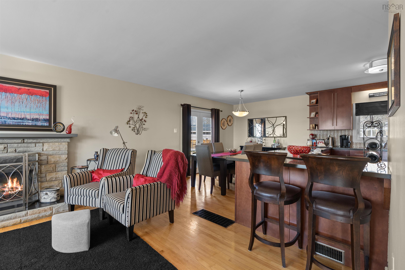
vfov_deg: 73.7
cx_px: 202
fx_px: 180
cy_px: 135
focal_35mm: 16
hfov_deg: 96.7
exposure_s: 1/4
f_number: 8
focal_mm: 16
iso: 400
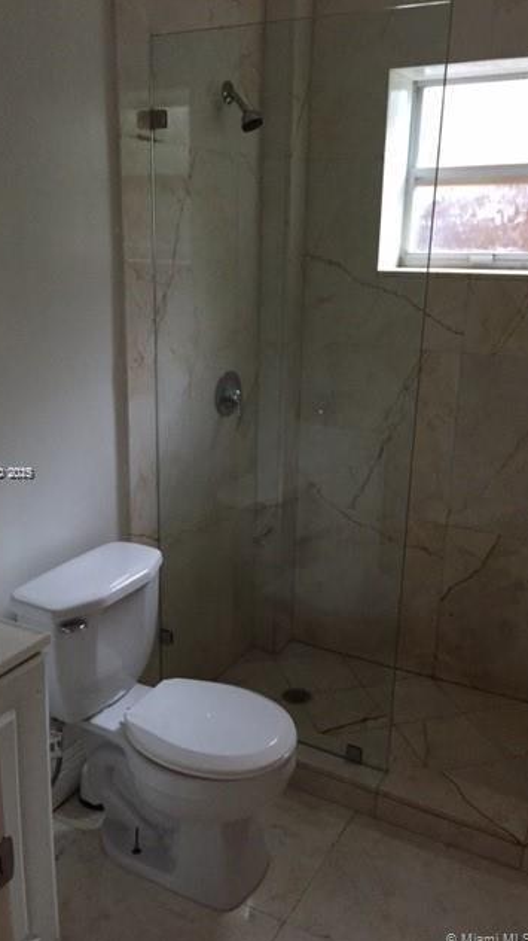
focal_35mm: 32
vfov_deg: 61.0
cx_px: 241
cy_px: 473
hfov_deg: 36.6
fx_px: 797
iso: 250
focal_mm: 4.15
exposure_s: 1/30
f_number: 2.2
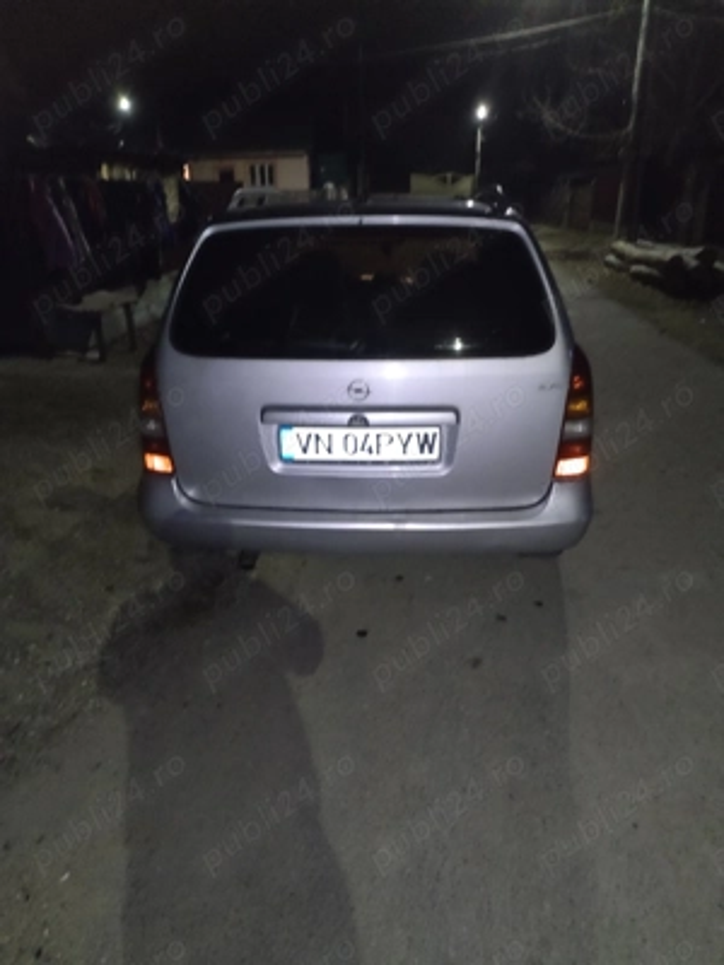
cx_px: 362
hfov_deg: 48.2
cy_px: 482
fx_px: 809
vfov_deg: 61.7
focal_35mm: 29
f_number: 1.8
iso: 1804
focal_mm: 4.75
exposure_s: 1/12.5
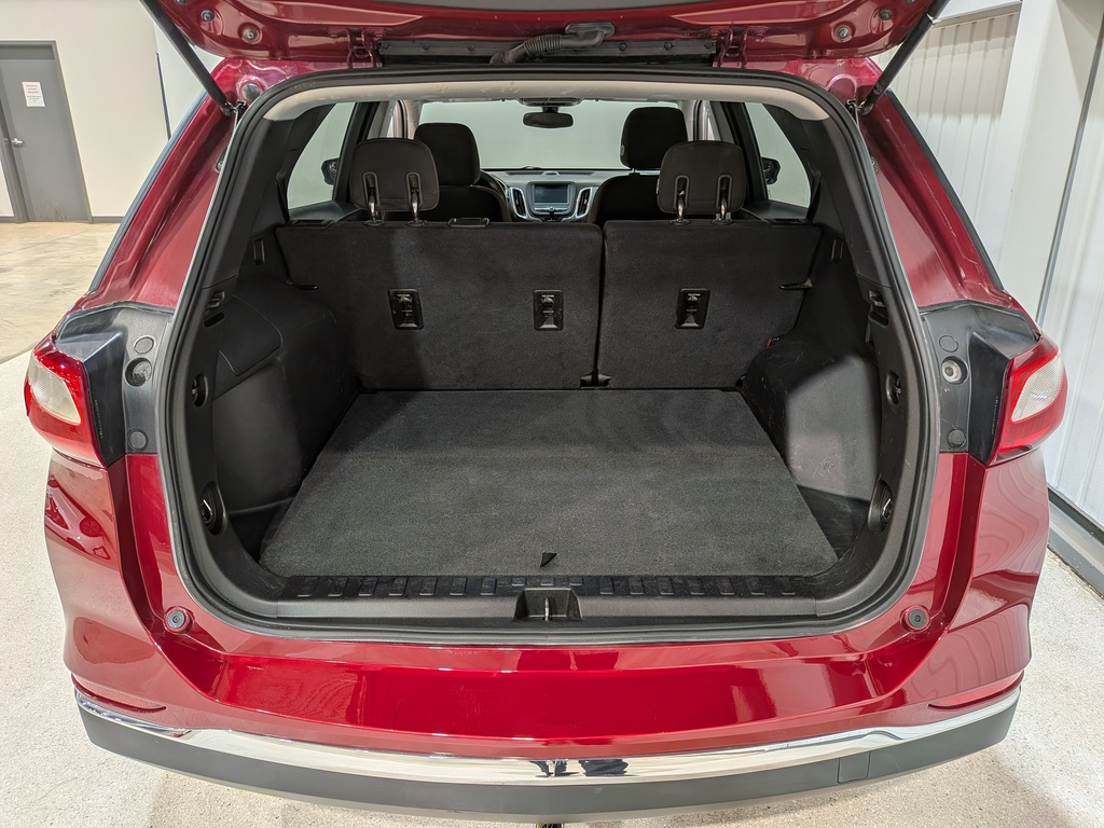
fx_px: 765
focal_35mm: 24
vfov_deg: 56.8
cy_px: 414
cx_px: 552
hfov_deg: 71.6
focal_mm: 4.53
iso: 28
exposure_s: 1/152
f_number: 1.7
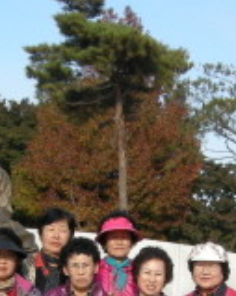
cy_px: 347
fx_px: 1075
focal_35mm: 123
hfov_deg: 12.5
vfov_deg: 15.1
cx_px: 111
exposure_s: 1/198
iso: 64
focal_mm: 8.5
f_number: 5.1
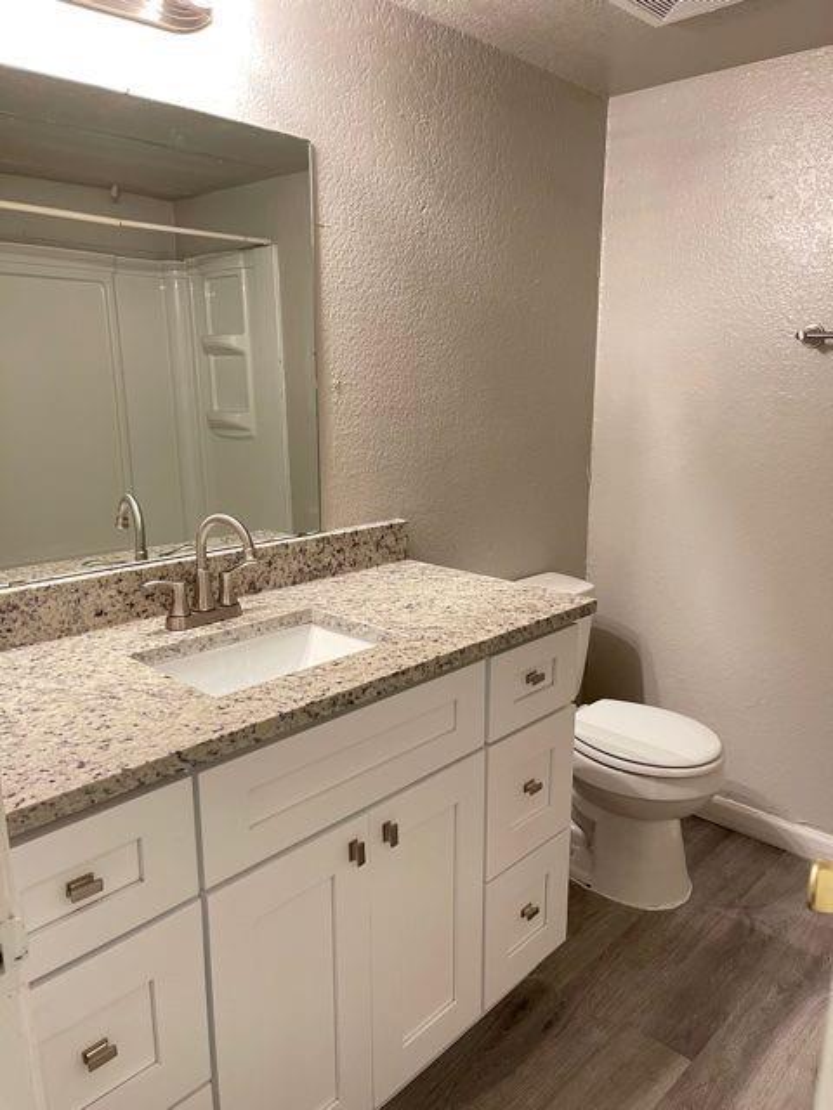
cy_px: 555
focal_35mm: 26
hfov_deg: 53.1
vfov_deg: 67.3
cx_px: 416
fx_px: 834
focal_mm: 5.1
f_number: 1.6
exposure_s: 1/60
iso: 320
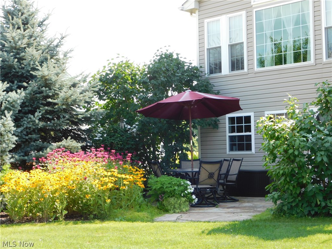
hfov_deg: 32.7
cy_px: 124
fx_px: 566
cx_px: 166
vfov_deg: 24.8
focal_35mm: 59
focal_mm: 10.4
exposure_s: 1/160
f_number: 4
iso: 125
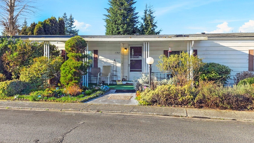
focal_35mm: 35
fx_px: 236
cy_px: 72
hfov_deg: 56.5
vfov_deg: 33.7
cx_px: 139
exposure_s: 1/2897
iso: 80
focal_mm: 6.25
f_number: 1.7
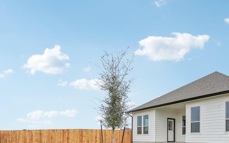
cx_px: 186
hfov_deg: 62.2
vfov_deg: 40.9
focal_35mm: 27
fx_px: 168
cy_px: 139
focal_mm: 14
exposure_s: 1/1600
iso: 800
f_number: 8
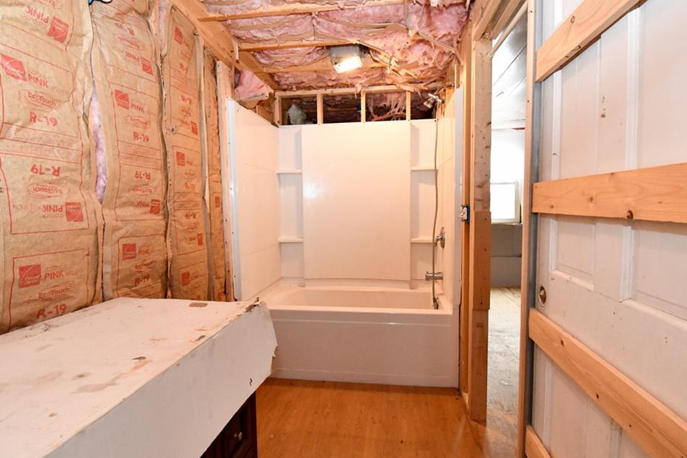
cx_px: 350
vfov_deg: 73.7
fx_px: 305
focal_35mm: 16
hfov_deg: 96.7
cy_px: 228
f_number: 8
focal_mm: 10
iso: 6400
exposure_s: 1/100
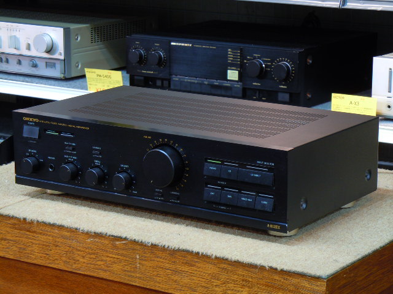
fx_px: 1317
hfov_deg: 17.0
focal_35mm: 116
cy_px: 147
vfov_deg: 12.8
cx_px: 196
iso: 100
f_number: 4.6
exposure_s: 1/2.5
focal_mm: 20.9
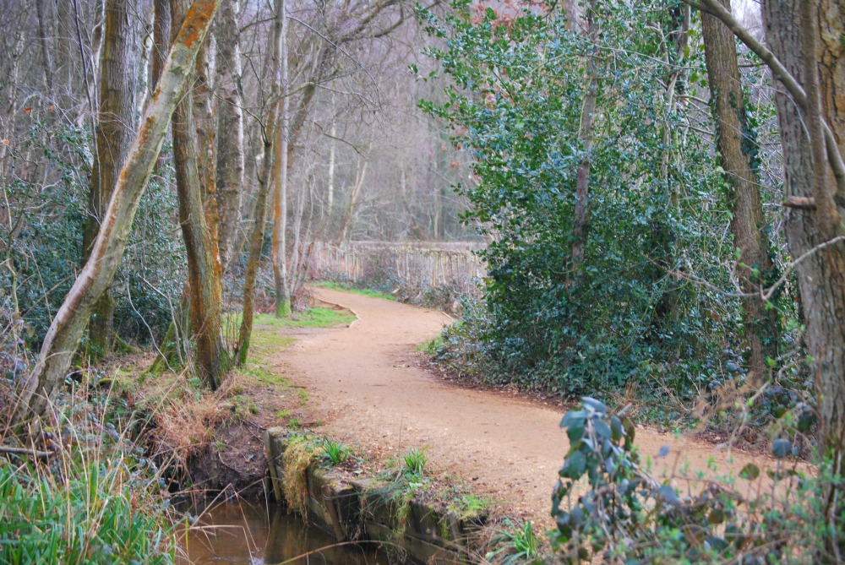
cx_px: 422
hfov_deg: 24.6
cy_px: 282
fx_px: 1938
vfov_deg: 16.6
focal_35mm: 82
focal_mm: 55
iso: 200
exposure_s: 1/50
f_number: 4
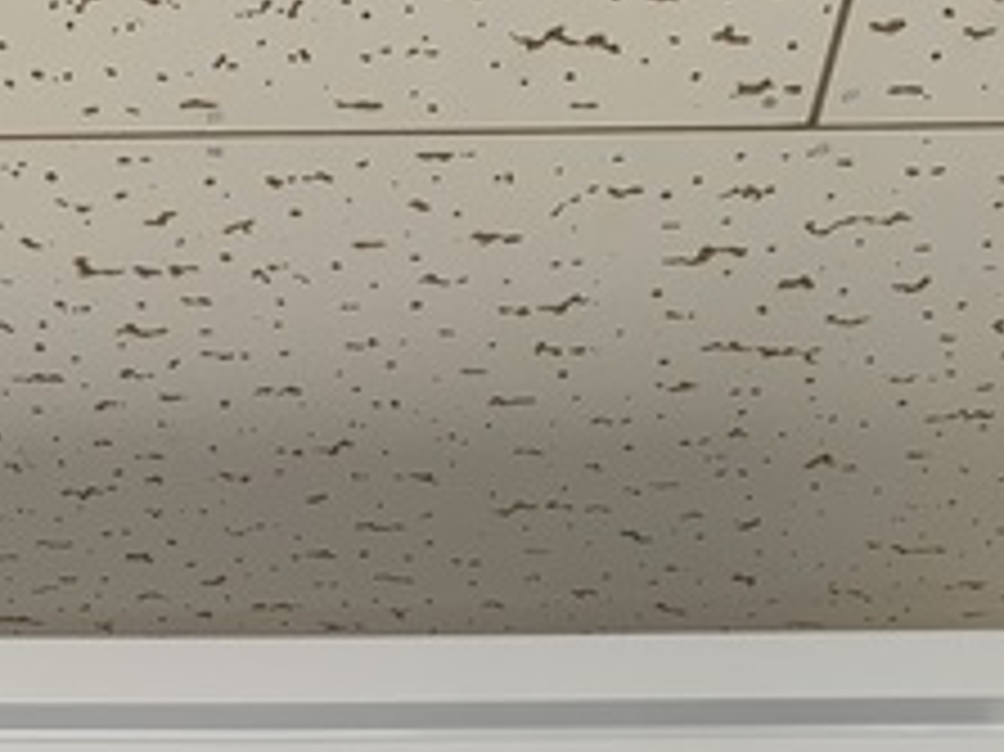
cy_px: 905
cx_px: 270
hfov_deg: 27.5
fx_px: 2029
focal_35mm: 70
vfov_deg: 19.7
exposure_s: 1/413
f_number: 1.8
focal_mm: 4.25
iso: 25
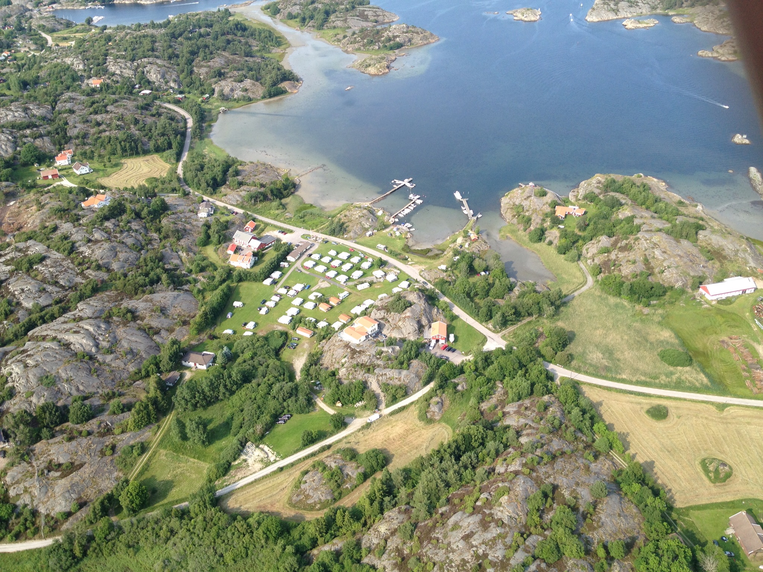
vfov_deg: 40.7
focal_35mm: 35
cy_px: 286
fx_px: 771
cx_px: 382
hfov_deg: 52.6
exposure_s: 1/649
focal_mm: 4.28
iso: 50
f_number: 2.4
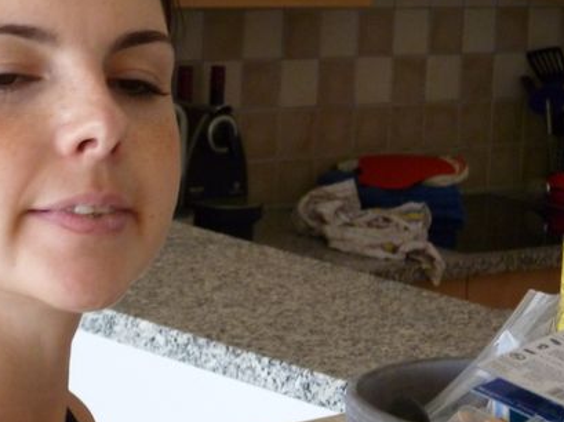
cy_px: 98
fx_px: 2295
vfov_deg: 10.5
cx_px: 94
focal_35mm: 141
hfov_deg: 13.9
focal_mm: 12.8
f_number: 4.5
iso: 400
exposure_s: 1/100
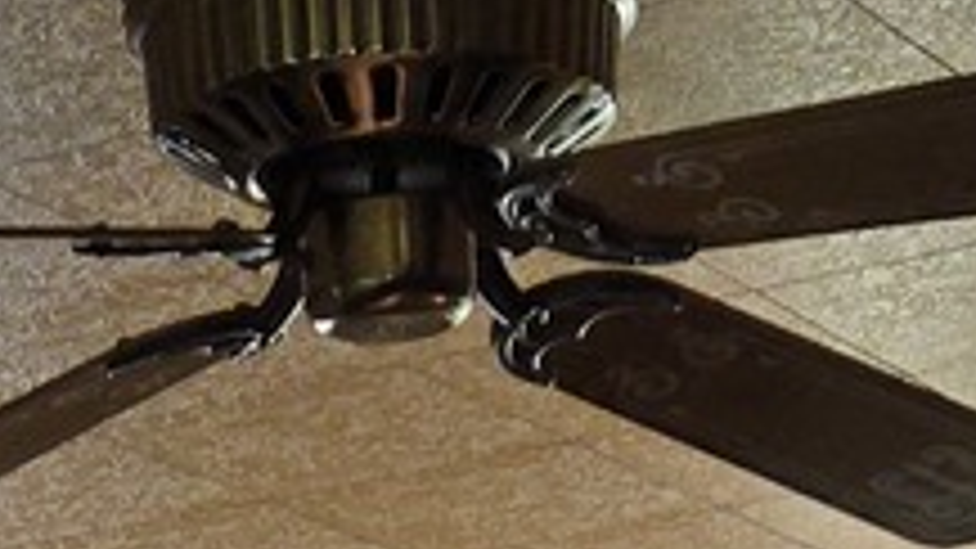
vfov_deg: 6.0
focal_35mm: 166
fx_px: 4295
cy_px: 2322
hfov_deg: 12.9
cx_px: 279
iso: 100
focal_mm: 5.4
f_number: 1.8
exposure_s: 1/60
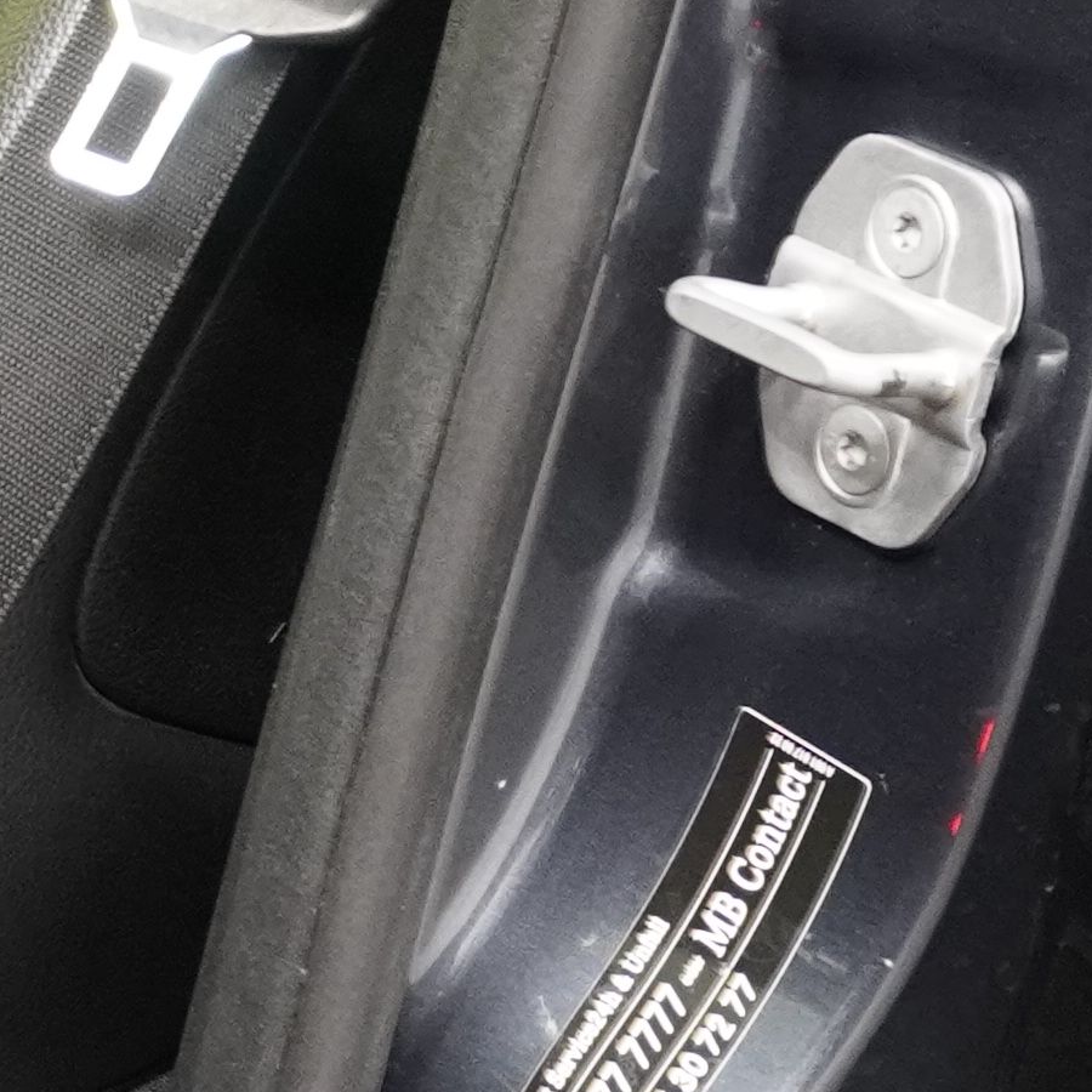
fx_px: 4854
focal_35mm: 136
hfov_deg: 11.5
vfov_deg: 12.6
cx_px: -1145
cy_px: -83
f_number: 3.5
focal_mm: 16
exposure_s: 1/30
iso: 1600
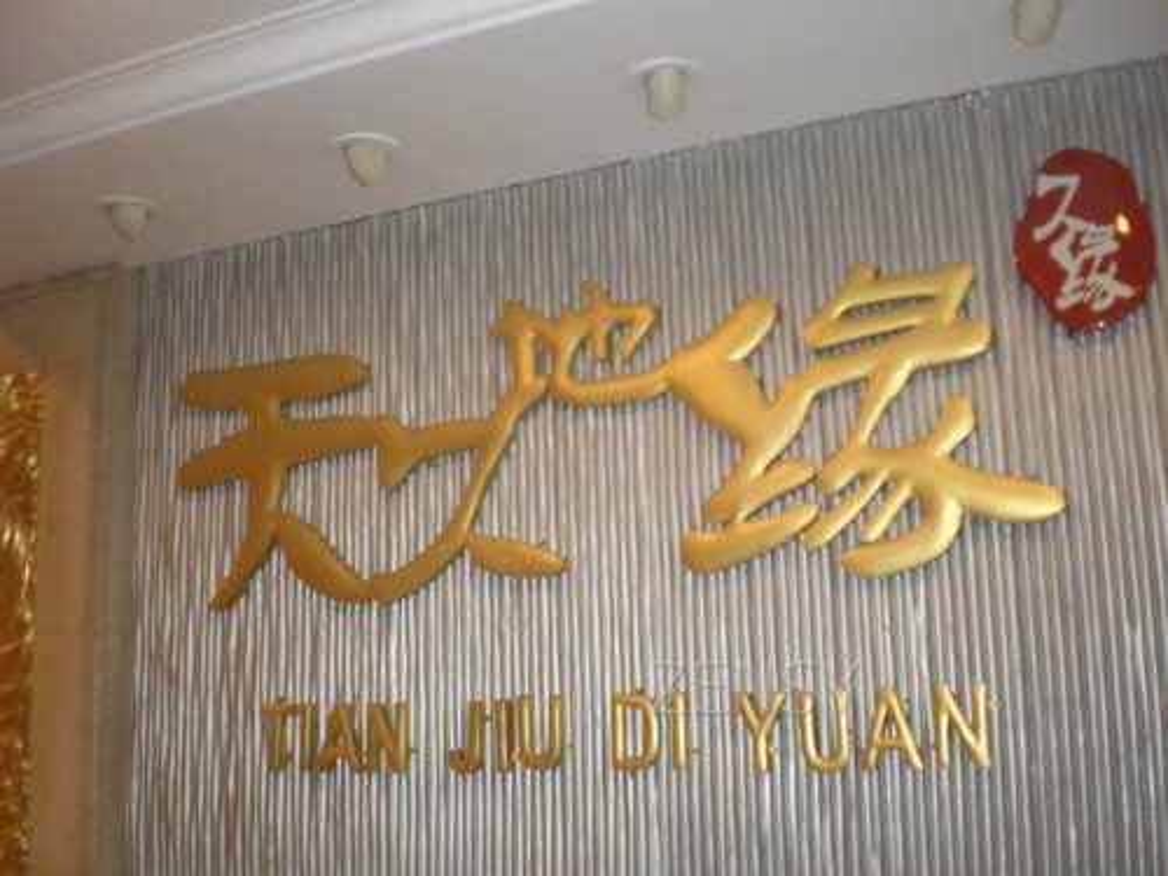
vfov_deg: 37.7
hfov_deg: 49.0
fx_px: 1282
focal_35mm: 38
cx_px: 584
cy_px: 438
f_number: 3.1
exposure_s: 1/60
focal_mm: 6.3
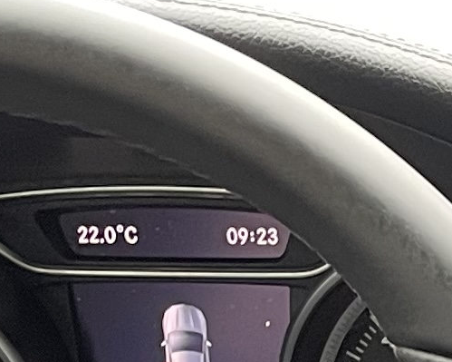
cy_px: 1244
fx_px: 2742
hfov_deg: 9.0
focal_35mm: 205
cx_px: 857
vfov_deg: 6.6
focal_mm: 4.2
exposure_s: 1/85
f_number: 1.6
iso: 125
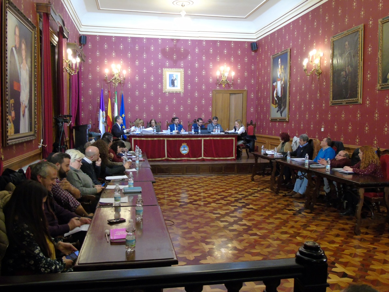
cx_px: 194
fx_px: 326
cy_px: 146
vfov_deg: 48.2
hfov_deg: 61.7
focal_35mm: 29
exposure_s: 1/25
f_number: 3.6
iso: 400
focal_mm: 5.2
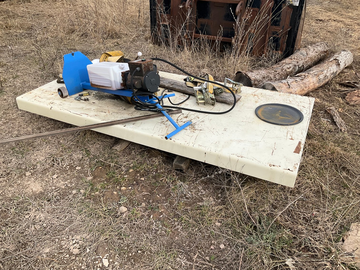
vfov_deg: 48.2
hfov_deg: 61.7
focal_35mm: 29
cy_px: 135
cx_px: 180
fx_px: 302
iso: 25
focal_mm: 3
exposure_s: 1/728
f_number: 1.8
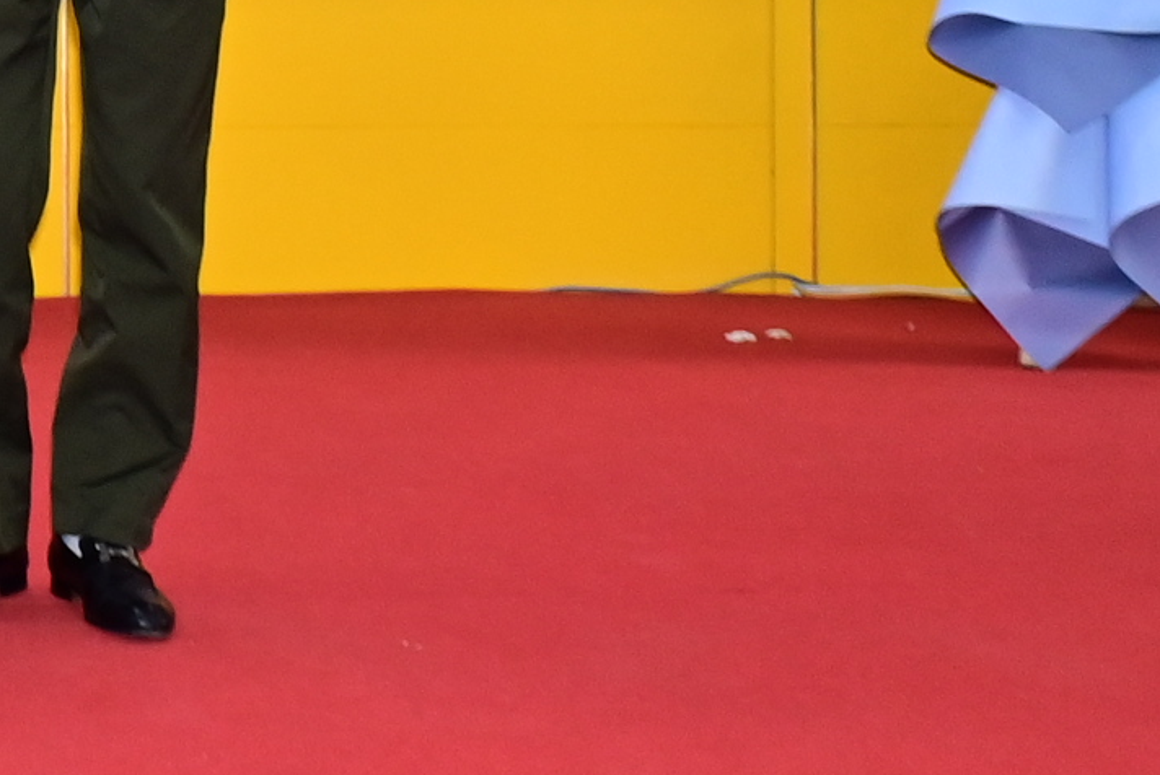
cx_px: -580
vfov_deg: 10.7
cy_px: -386
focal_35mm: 124
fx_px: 3999
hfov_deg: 15.3
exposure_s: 1/200
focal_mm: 20
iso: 1000
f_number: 3.5
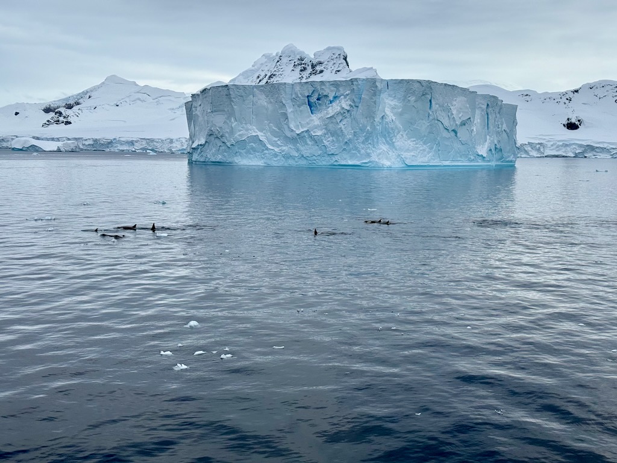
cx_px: 308
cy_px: 232
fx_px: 856
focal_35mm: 48
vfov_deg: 30.3
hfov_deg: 39.7
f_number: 1.78
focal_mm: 6.76
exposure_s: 1/3378
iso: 80
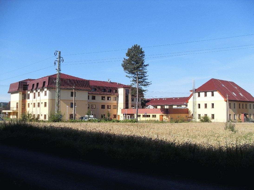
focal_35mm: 35
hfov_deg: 52.6
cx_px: 127
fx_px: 257
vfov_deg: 40.7
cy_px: 95
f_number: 7
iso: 80
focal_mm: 6.3
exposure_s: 1/250
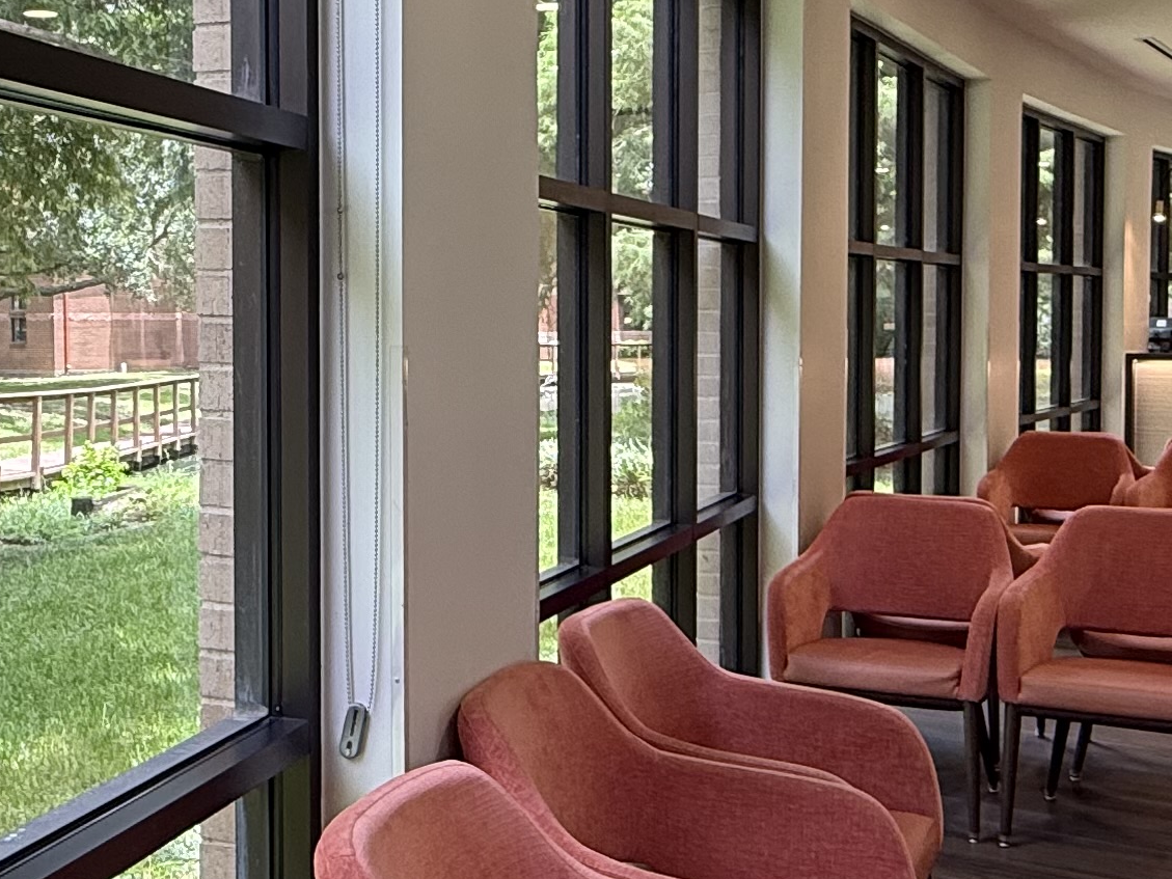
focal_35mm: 50
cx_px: 391
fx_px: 1693
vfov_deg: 29.1
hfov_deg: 37.8
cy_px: 386
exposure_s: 1/120
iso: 100
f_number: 2.2
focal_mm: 2.22
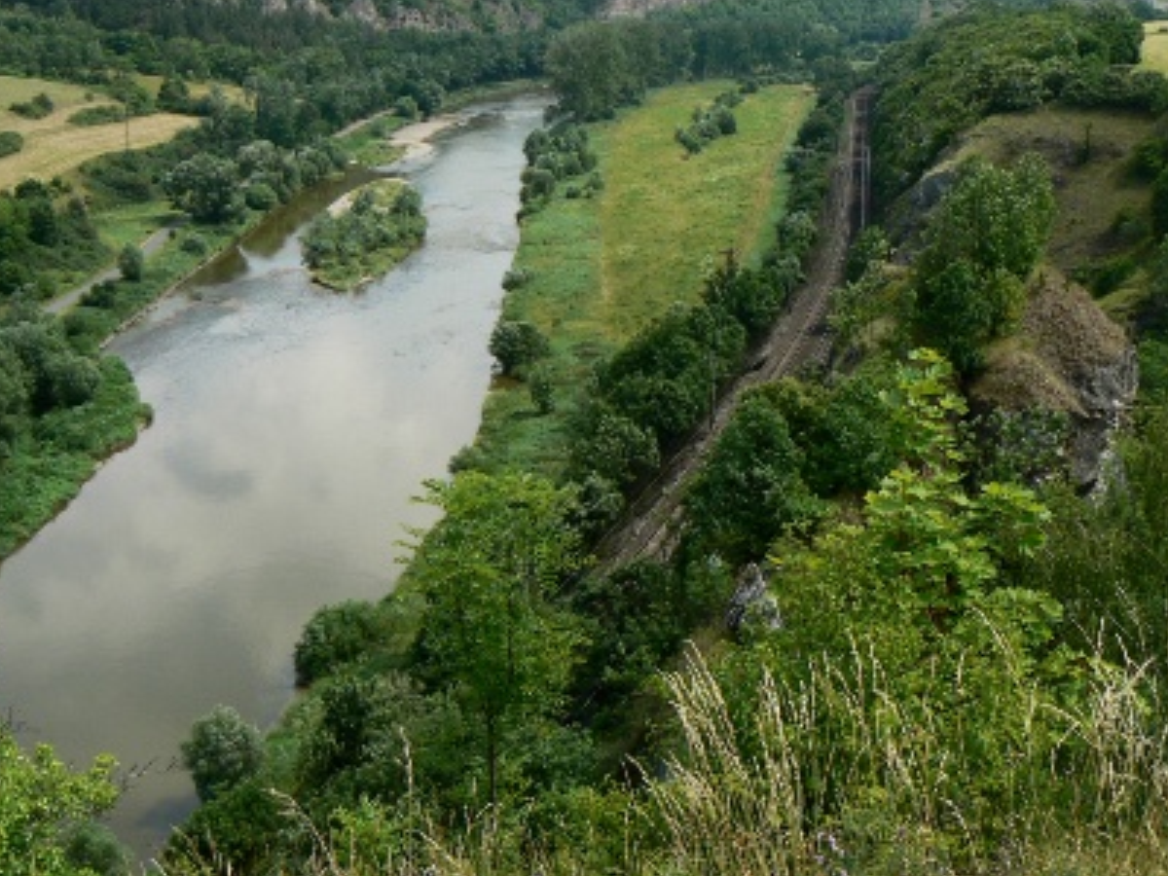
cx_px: 689
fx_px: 1518
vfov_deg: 32.1
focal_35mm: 45
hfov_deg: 41.9
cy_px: 352
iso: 80
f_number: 5.6
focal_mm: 6
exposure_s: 1/320
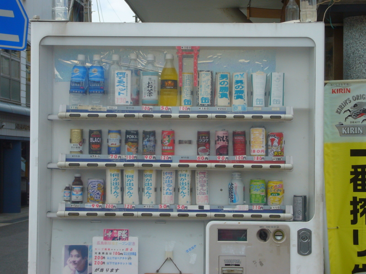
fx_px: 1078
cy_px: 137
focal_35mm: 102
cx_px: 183
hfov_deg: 19.3
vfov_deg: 14.5
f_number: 5.6
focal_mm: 16.8
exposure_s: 1/320
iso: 80
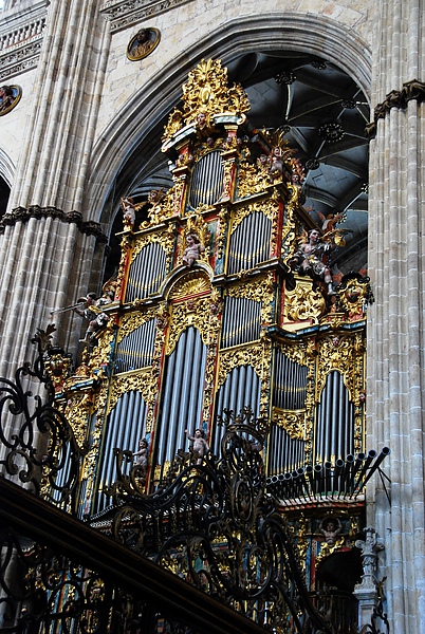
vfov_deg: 35.0
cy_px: 317
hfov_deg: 23.9
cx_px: 212
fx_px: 1006
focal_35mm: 57
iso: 800
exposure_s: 1/20
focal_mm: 38
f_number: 4.5
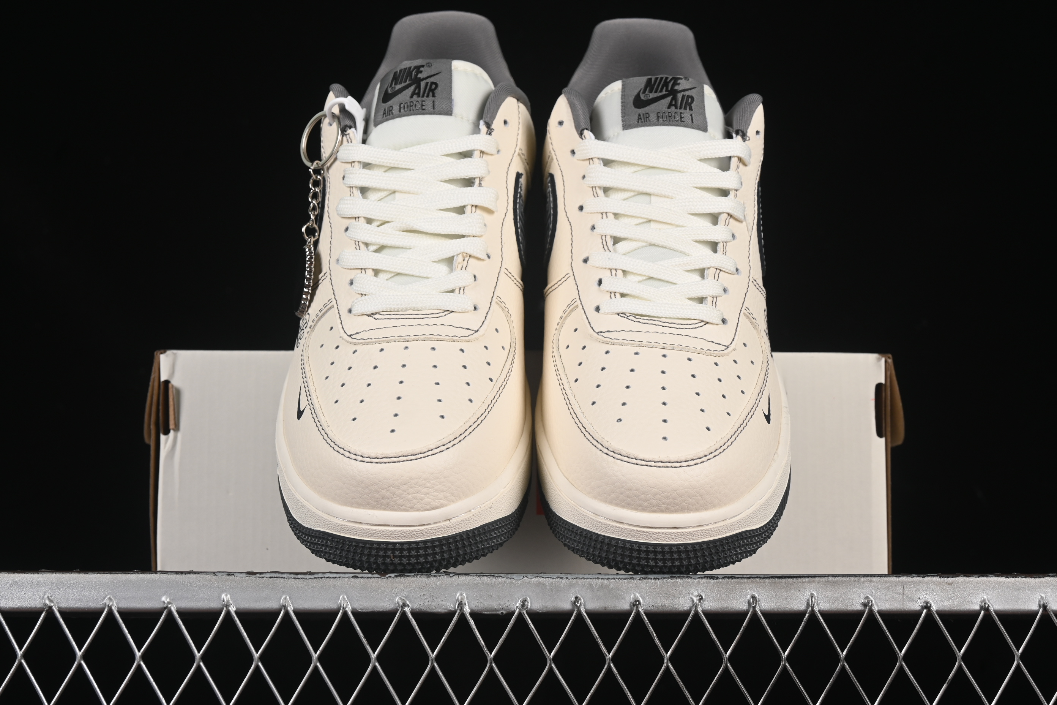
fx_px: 2202
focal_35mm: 75
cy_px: 352
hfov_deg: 27.0
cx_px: 528
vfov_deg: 18.2
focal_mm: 50
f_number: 8
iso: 160
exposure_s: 1/80
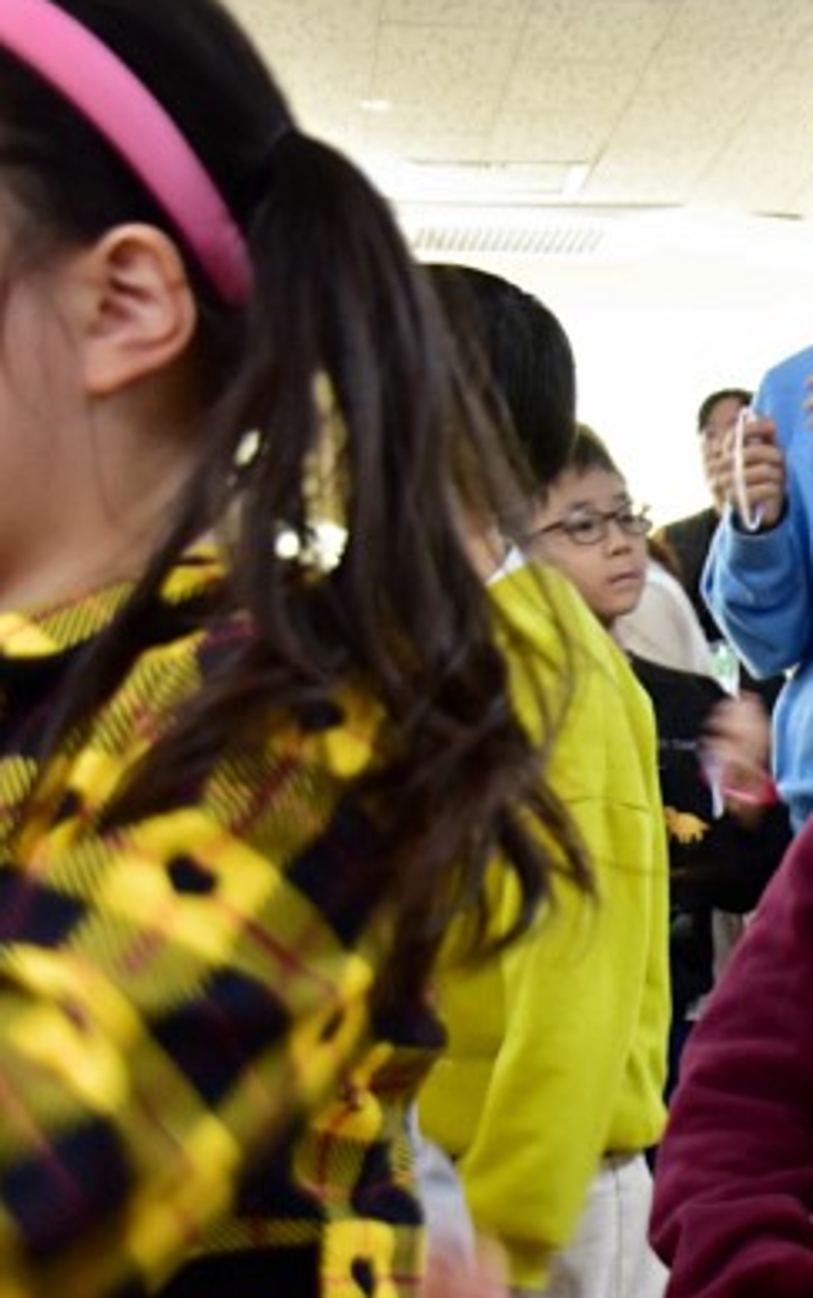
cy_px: 783
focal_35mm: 85
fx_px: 3009
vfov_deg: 24.3
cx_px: 1181
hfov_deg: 14.5
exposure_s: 1/40
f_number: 4.5
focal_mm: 24
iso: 800
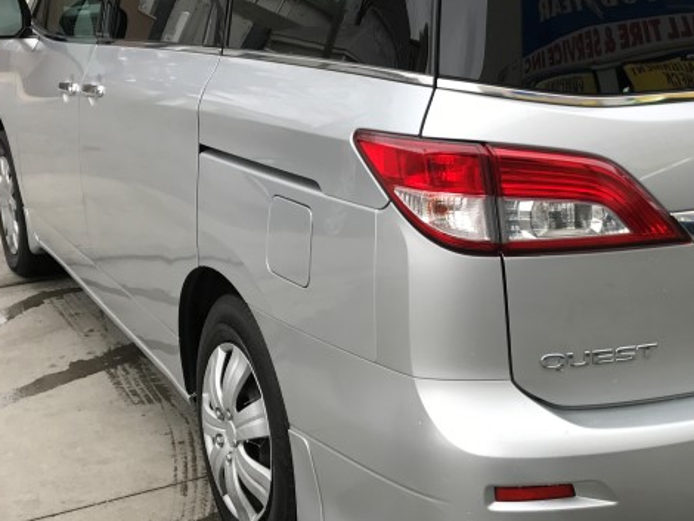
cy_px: 204
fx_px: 1224
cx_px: 455
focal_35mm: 61
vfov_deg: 24.0
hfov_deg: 31.5
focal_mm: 3.99
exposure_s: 1/120
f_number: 1.8
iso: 20
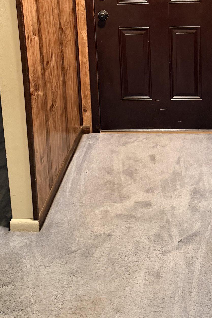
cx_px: 134
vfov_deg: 39.4
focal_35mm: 46
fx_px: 406
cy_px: 26
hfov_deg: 29.1
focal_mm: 6.76
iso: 800
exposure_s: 1/40
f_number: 1.78
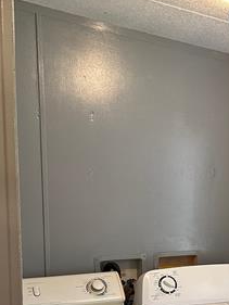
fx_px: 626
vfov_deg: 26.6
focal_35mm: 71
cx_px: 206
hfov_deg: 20.3
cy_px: 268
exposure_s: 1/60
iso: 160
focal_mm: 5.7
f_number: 1.5
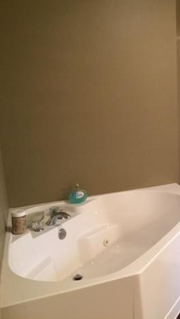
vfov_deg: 47.3
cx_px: 175
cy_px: 157
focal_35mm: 43
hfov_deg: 26.5
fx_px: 364
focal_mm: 4.15
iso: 250
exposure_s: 1/24
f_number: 2.2
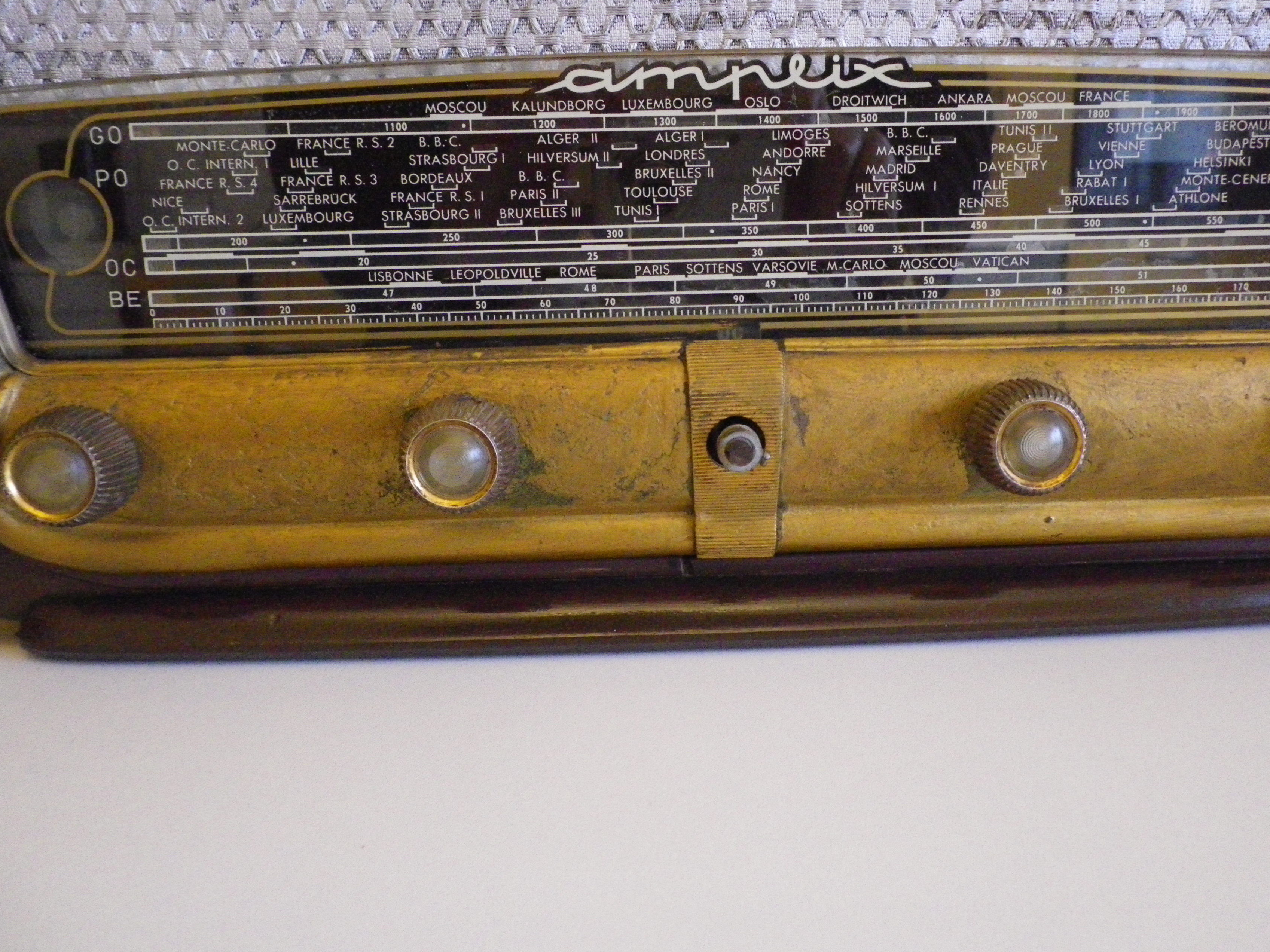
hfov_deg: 55.2
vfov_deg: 42.9
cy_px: 425
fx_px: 1211
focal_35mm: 33
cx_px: 704
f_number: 2.6
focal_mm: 4.9
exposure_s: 1/60
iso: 800
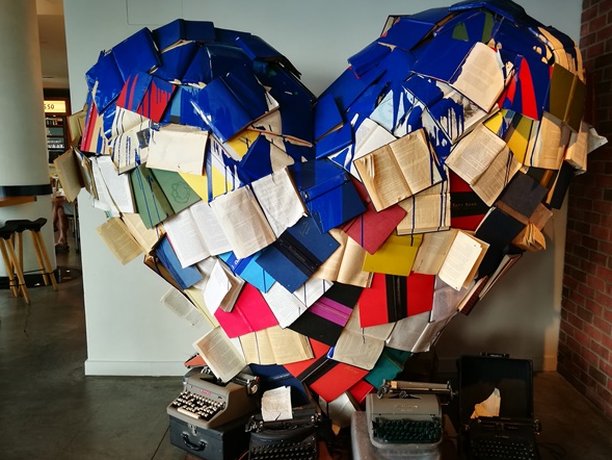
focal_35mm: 33
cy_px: 252
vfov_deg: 42.9
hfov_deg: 55.3
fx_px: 584
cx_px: 335
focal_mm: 4.5
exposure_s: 1/60
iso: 160
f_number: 2.2
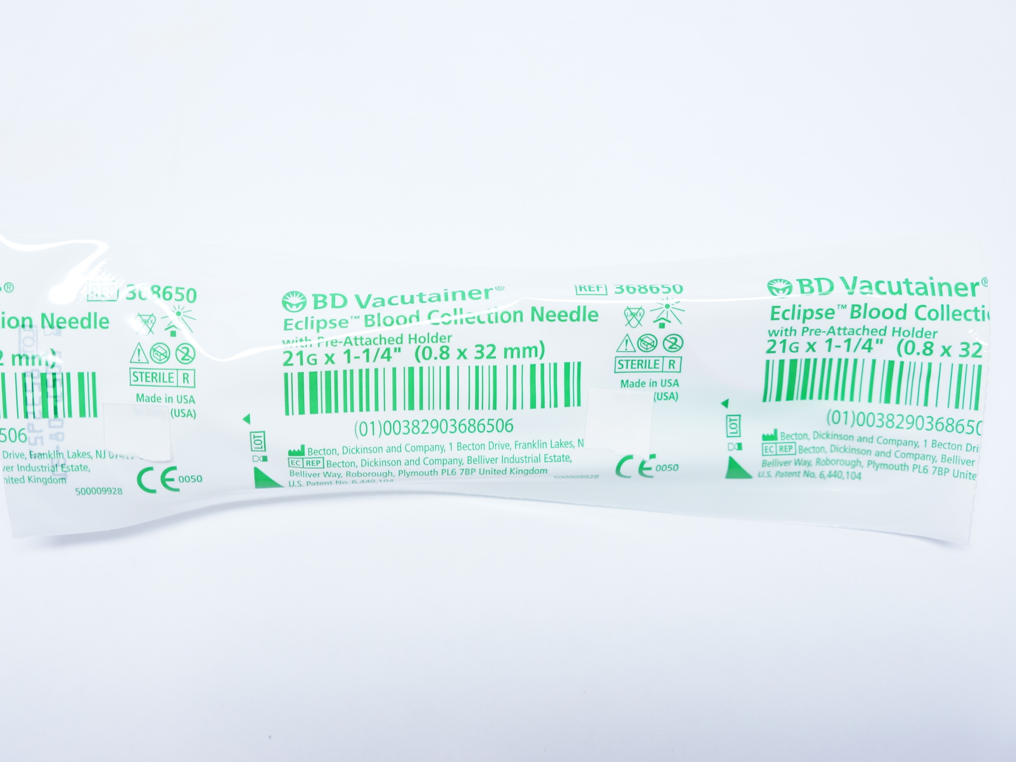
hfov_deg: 39.9
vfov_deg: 30.5
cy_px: 378
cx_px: 441
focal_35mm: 48
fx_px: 1395
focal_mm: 29
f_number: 5
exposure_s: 1/60
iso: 800
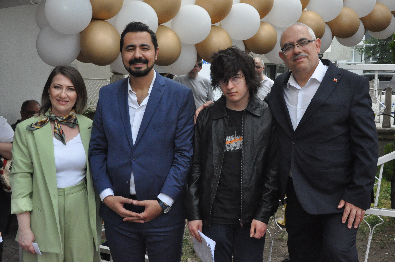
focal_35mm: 46
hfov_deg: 42.4
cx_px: 198
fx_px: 510
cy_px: 131
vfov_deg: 28.9
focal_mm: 31
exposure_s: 1/640
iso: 3200
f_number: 13
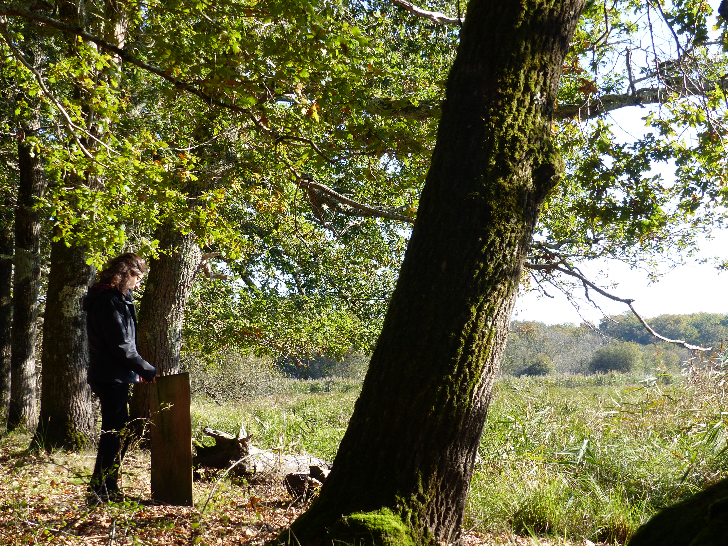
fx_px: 1577
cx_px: 377
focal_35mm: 75
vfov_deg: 19.6
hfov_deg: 26.0
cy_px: 280
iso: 100
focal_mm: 12.5
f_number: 4
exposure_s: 1/250
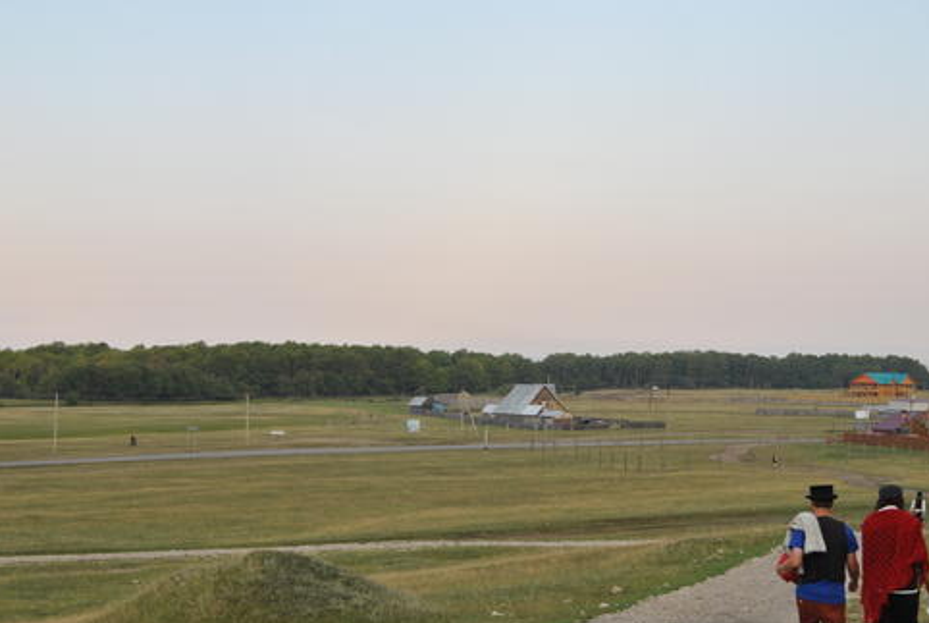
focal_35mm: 70
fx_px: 1800
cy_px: 349
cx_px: 447
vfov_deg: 19.6
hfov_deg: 28.9
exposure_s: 1/125
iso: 125
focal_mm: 35
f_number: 5.6
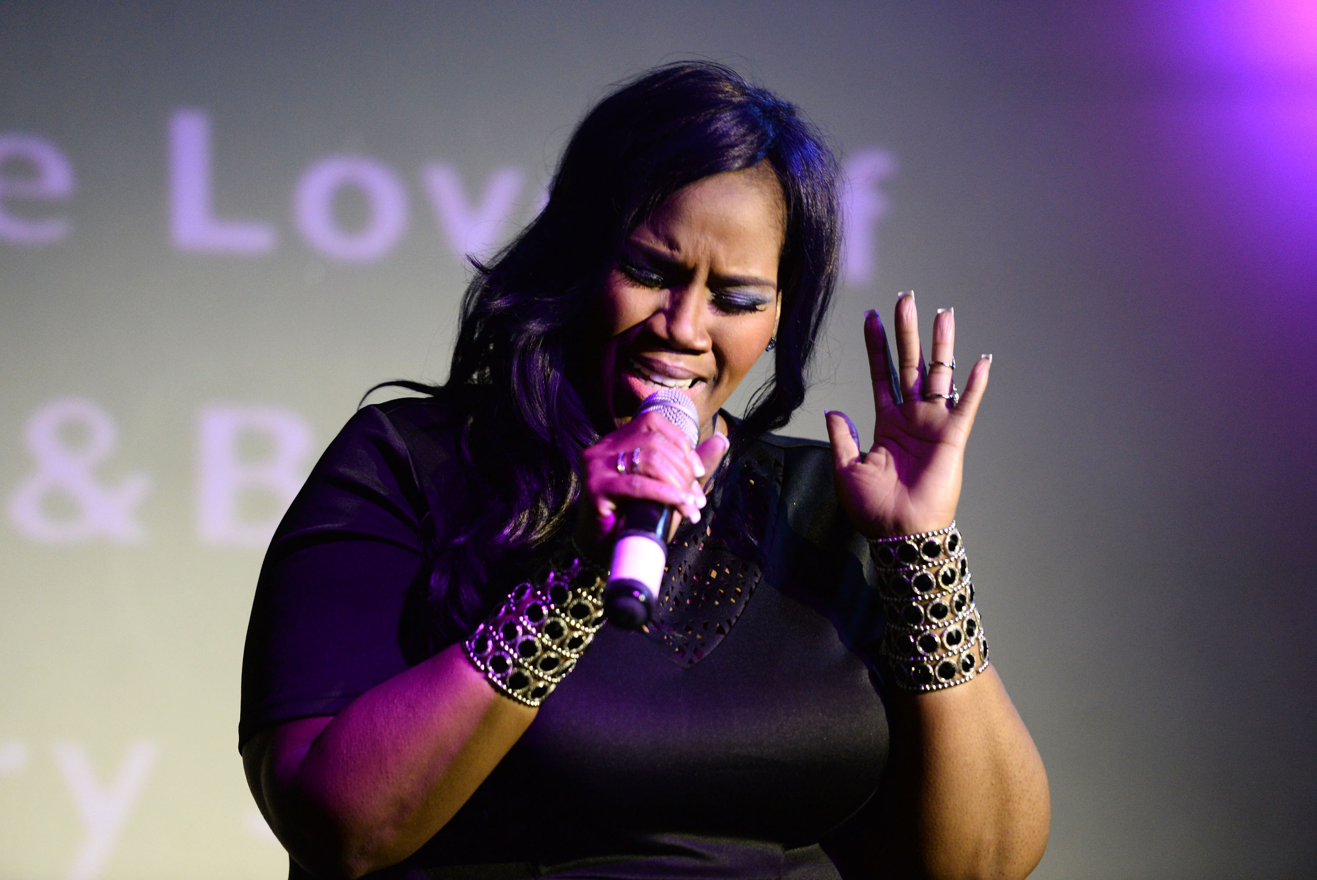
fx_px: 7319
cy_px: 440
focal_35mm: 200
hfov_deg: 10.3
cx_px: 658
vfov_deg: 6.9
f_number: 3.5
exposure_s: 1/200
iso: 3200
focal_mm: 200
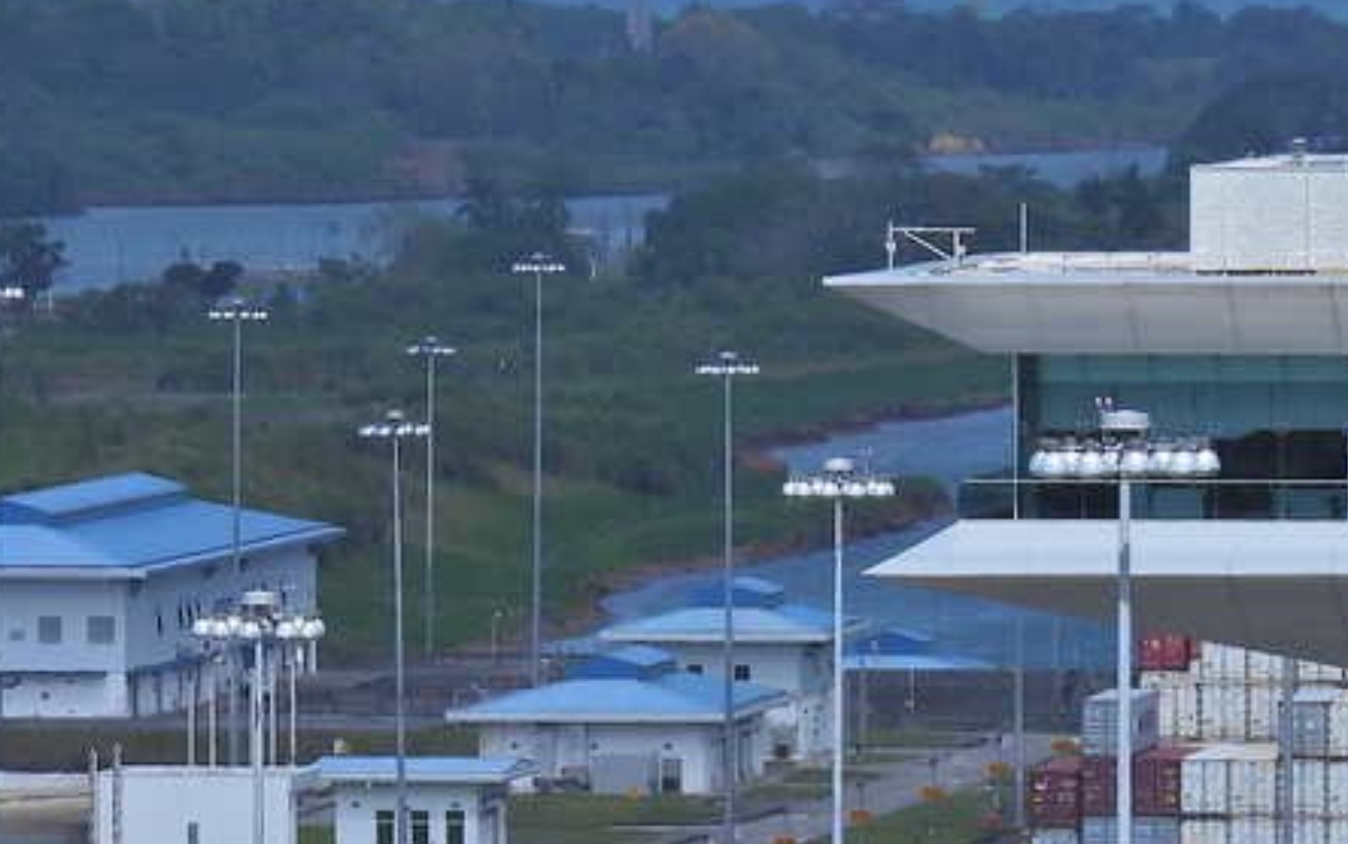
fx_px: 20767
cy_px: 908
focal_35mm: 565
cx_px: 30
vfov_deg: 2.3
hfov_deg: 3.7
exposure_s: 1/1600
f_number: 5
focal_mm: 33
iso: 100
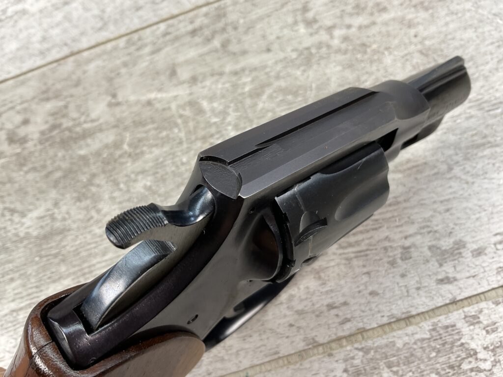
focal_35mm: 29
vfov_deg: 48.2
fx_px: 421
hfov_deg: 61.7
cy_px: 188
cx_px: 252
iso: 20
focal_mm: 3
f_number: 1.8
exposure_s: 1/120
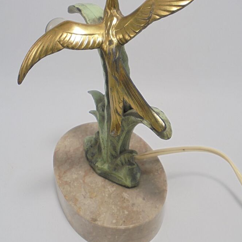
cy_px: 99
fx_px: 277
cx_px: 123
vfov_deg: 47.0
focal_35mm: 35
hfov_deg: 47.2
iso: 100
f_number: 3.7
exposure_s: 1/80
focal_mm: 5.3
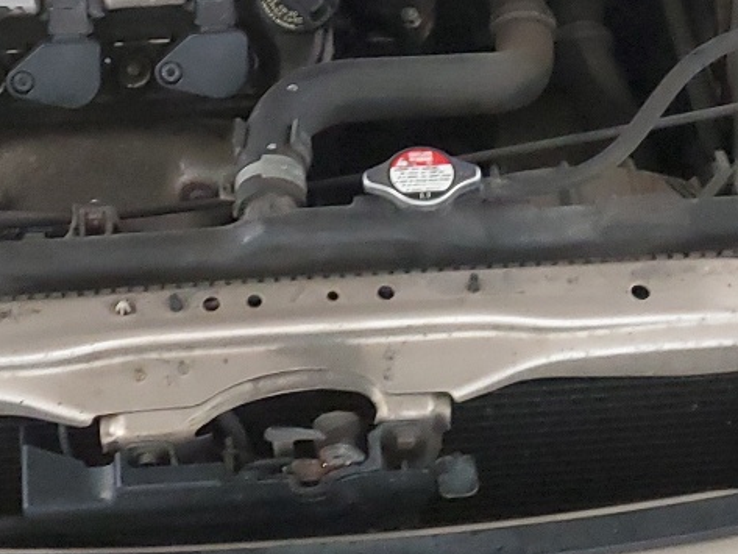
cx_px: 265
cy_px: -89
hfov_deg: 22.2
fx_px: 1877
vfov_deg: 16.2
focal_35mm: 88
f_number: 1.5
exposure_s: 1/60.2
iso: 360
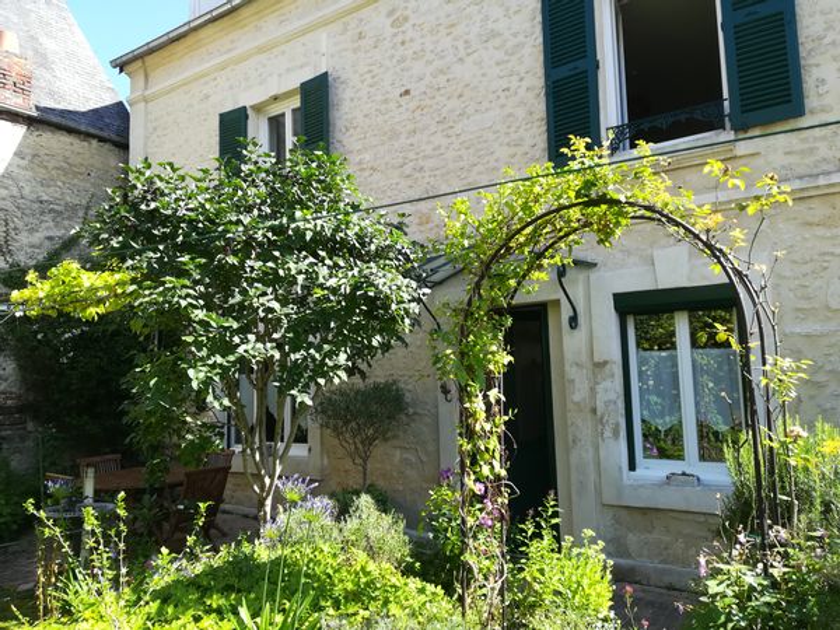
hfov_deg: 67.3
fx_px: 631
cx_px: 420
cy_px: 315
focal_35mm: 26
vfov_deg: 53.1
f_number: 2.2
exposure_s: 1/263
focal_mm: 3.83
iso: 50
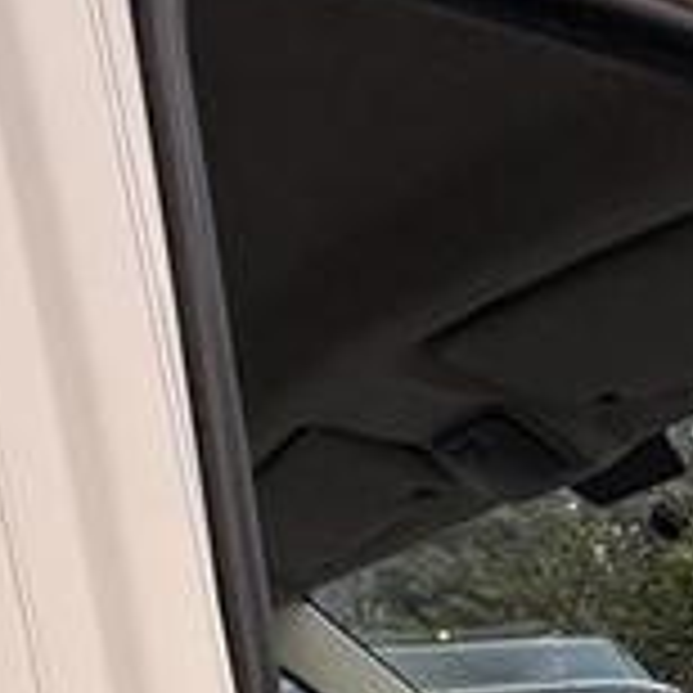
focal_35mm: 72
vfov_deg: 20.0
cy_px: 1098
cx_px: 792
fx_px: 1631
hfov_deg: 22.4
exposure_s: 1/99
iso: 160
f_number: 2.2
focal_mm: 2.22
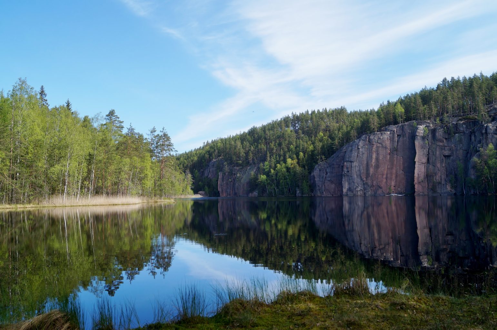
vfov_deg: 39.9
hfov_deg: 57.3
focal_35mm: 33
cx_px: 248
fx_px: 455
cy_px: 165
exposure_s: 1/250
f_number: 8
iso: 100
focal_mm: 22
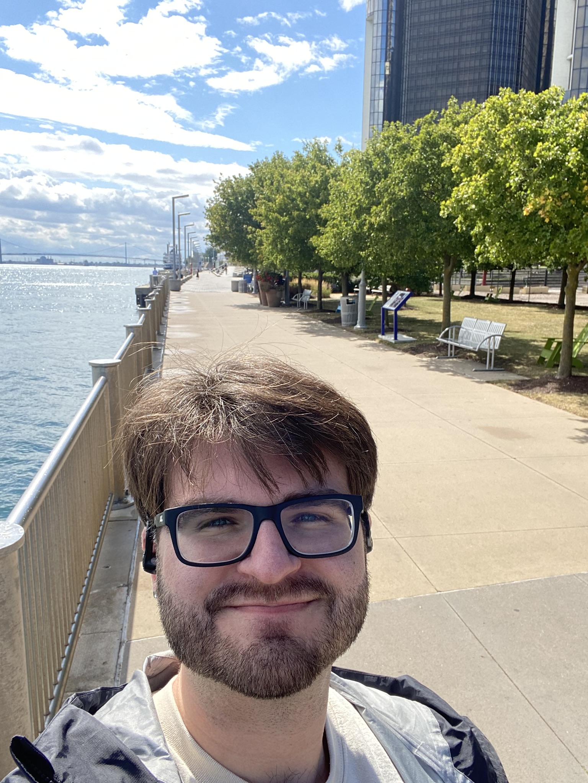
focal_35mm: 30
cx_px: 294
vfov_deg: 60.0
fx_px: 679
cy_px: 392
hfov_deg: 46.8
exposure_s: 1/395
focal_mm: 2.71
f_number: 2.2
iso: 25
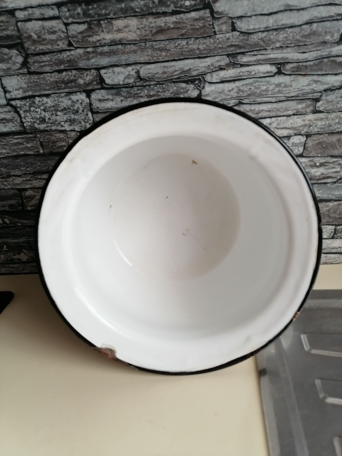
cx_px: 171
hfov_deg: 51.4
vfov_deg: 65.3
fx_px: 356
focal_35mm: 27
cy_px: 228
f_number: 1.8
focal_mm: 5.3
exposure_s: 1/33.3
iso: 125
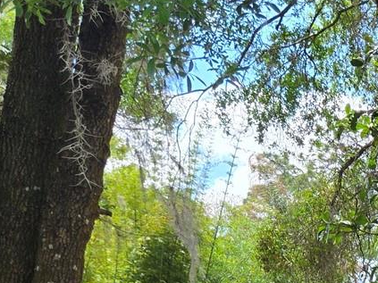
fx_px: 950
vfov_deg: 15.6
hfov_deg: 18.5
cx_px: 641
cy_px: 423
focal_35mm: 87
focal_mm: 5.4
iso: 25
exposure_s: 1/461
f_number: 1.8
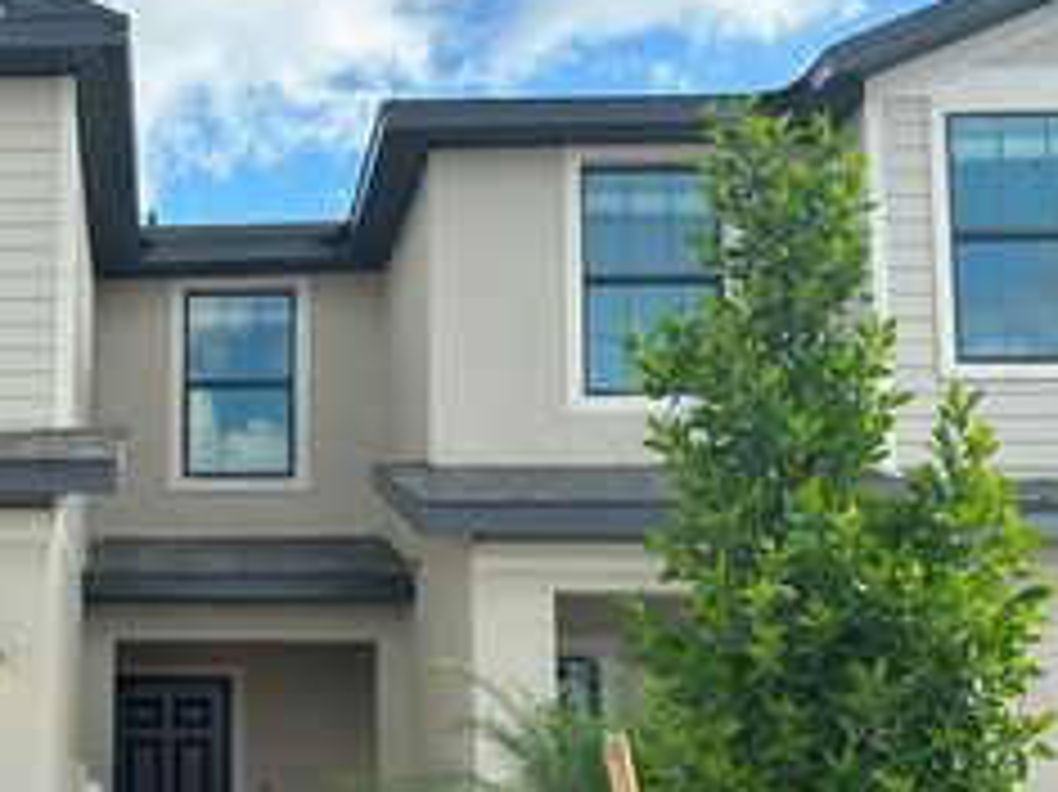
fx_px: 1558
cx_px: 41
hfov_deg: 34.6
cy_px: 637
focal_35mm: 51
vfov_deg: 27.9
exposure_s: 1/2299
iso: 80
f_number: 1.78
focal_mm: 6.86
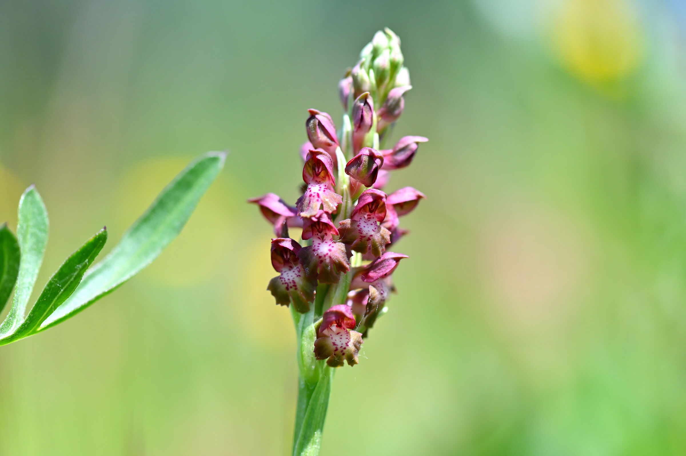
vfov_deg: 13.0
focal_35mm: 105
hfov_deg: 19.5
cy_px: 228
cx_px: 343
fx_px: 2000
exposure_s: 1/4000
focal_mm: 105
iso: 1000
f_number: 4.5
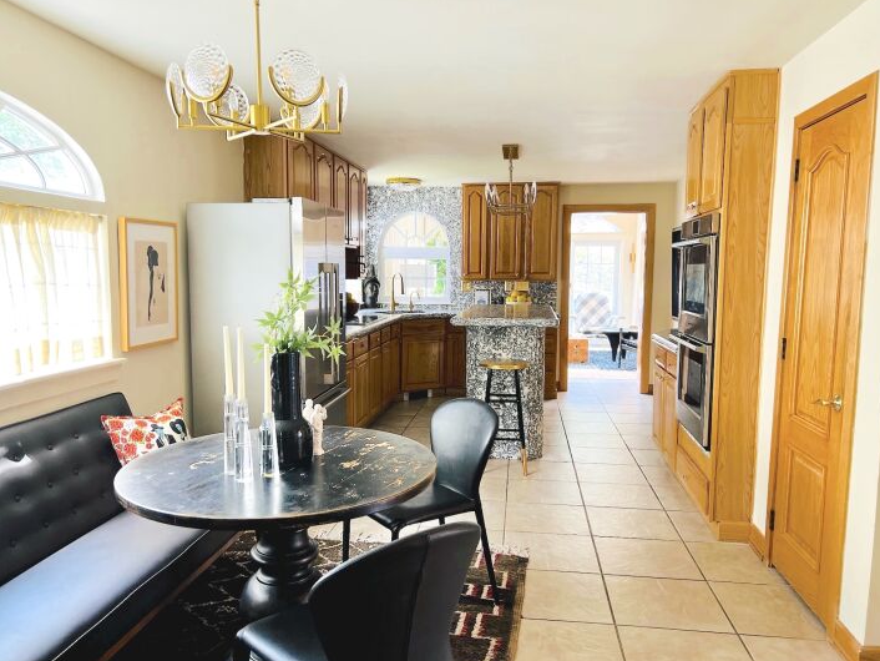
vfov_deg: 51.4
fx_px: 687
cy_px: 337
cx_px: 436
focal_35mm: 27
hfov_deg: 65.3
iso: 100
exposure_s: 1/60
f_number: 1.5
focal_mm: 5.7
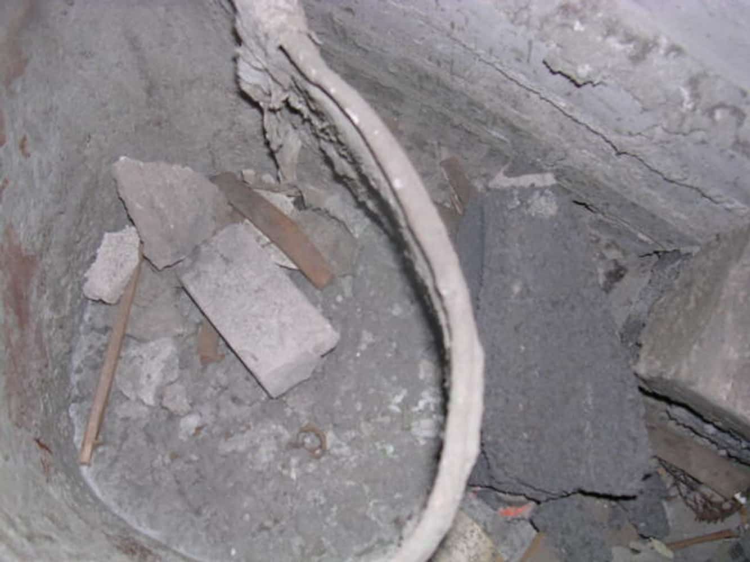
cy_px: 281
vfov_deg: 37.7
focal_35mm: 38
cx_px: 375
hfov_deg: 49.0
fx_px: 823
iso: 100
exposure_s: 1/60.1
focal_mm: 5.8
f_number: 2.8
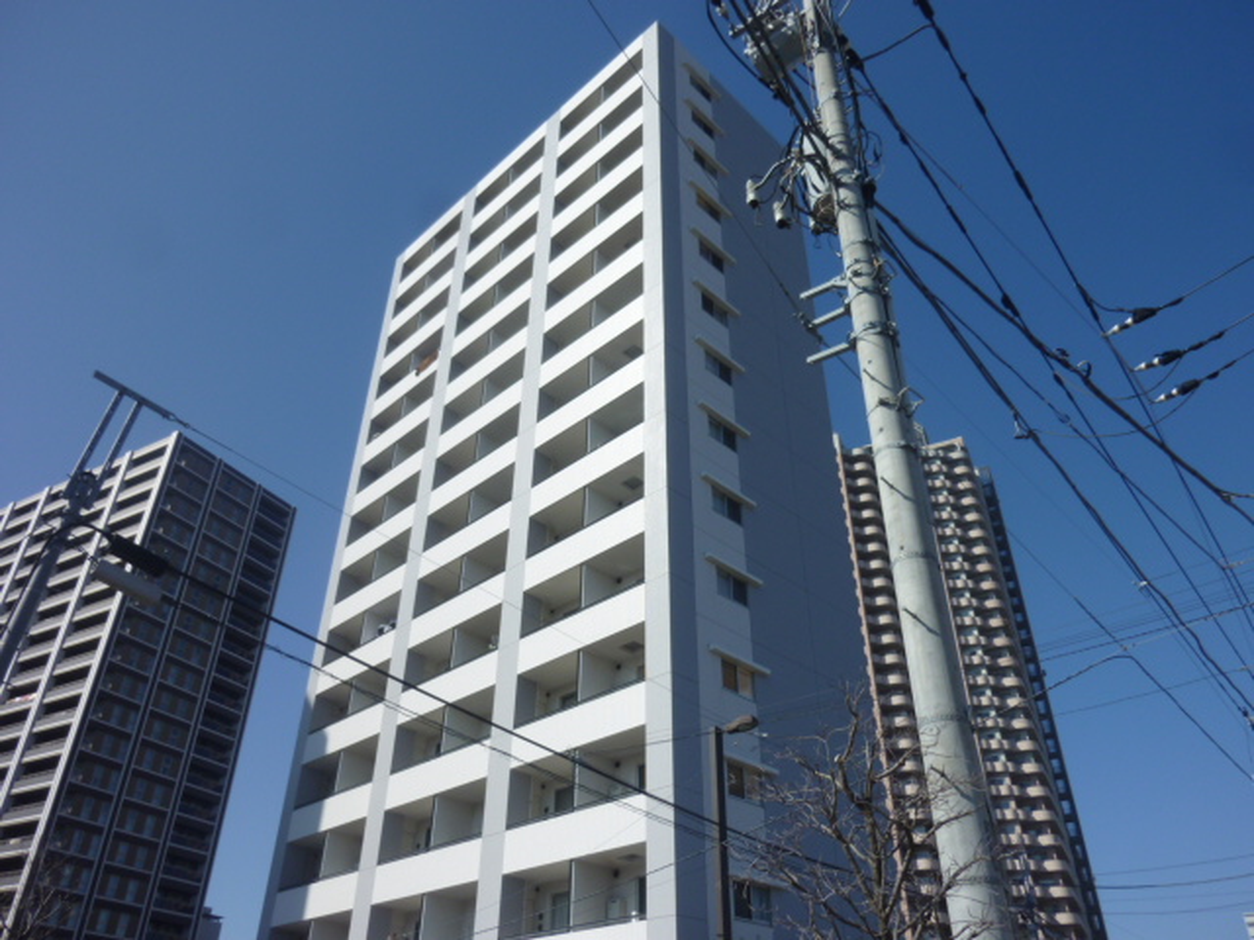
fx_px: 906
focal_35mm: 25
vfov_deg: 54.9
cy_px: 470
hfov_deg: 69.4
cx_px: 627
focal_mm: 4.5
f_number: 3.3
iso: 80
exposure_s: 1/1000
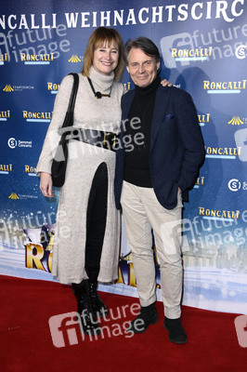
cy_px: 186
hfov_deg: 30.5
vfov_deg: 44.5
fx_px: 454
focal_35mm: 44
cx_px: 124
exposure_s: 1/250
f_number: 5.6
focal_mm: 44
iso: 1250
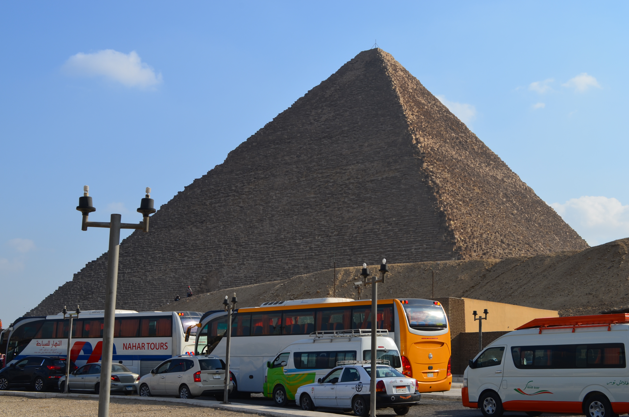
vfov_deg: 25.6
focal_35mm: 52
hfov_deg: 37.9
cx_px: 314
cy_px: 208
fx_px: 915
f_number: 11
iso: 100
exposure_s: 1/160
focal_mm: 35
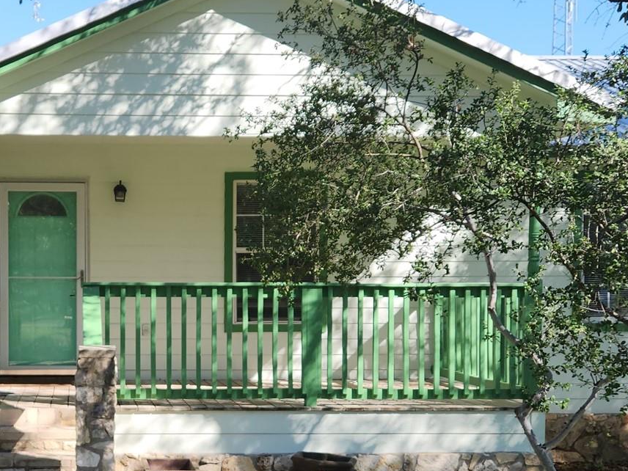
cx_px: 128
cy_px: 312
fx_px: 998
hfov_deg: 33.9
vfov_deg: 26.4
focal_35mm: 55
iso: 20
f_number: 1.8
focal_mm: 5.4
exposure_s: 1/599
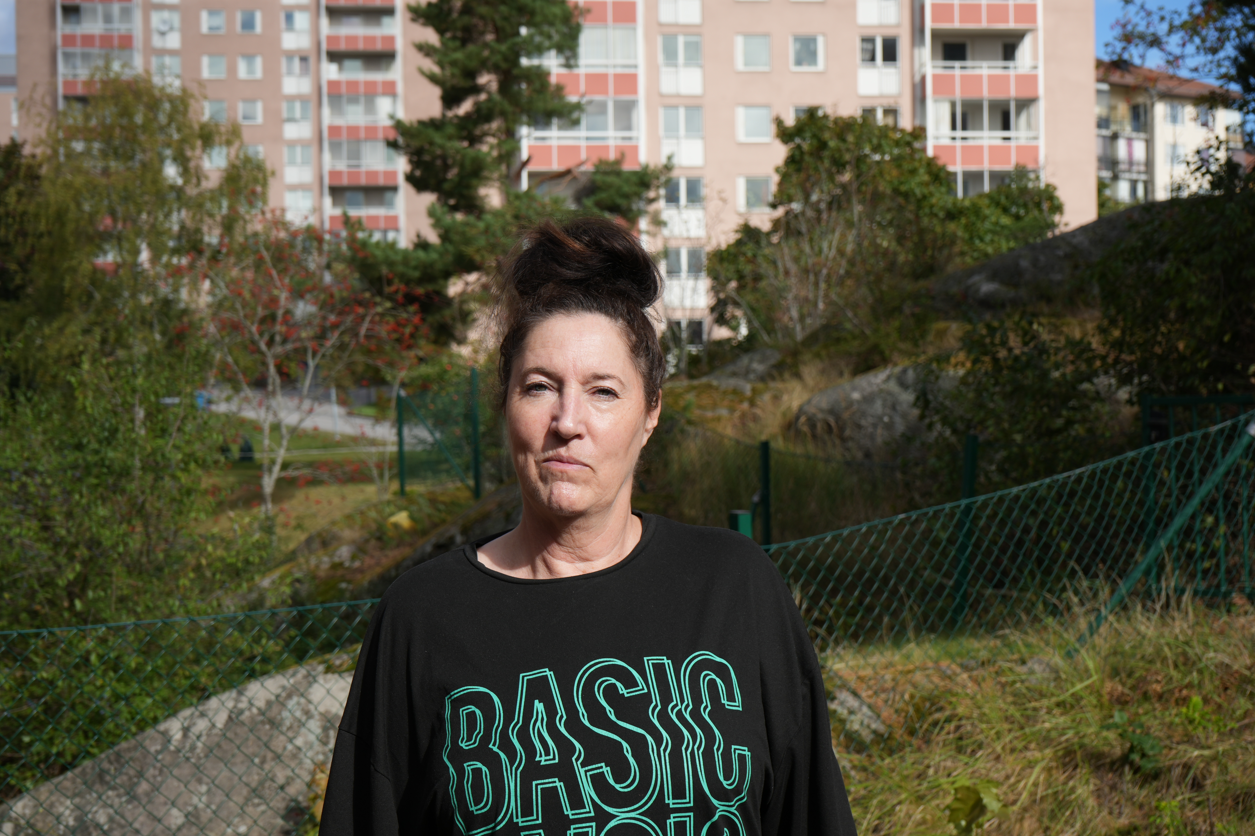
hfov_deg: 38.2
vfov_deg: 26.0
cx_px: 604
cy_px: 433
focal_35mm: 52
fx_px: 1813
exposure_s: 1/250
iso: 100
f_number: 8
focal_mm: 49
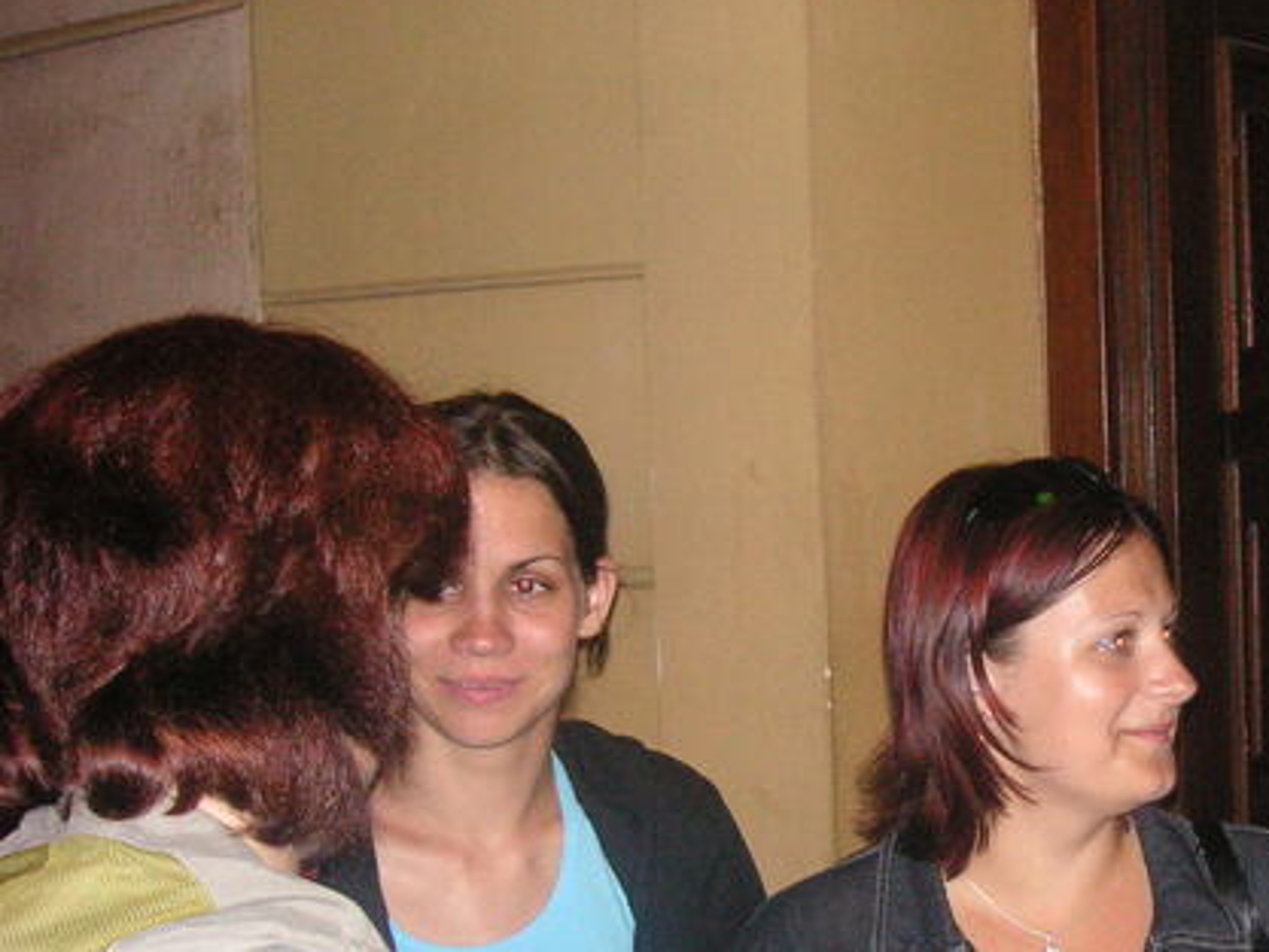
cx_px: 1120
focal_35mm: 71
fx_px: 2604
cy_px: 651
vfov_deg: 20.6
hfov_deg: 26.6
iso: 160
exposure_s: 1/45
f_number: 2.8
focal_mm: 6.1
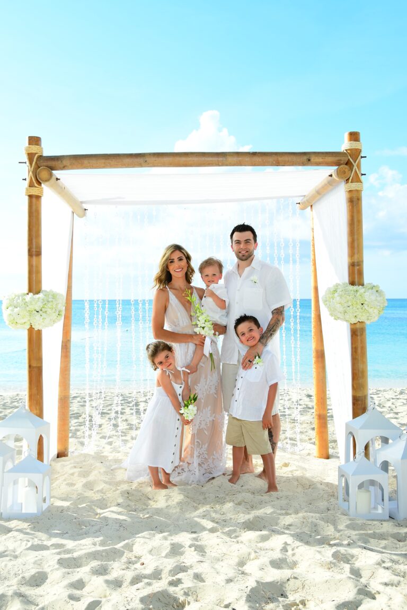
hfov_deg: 33.4
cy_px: 305
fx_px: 678
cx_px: 204
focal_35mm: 40
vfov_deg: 48.5
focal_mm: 27
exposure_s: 1/250
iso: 200
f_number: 9
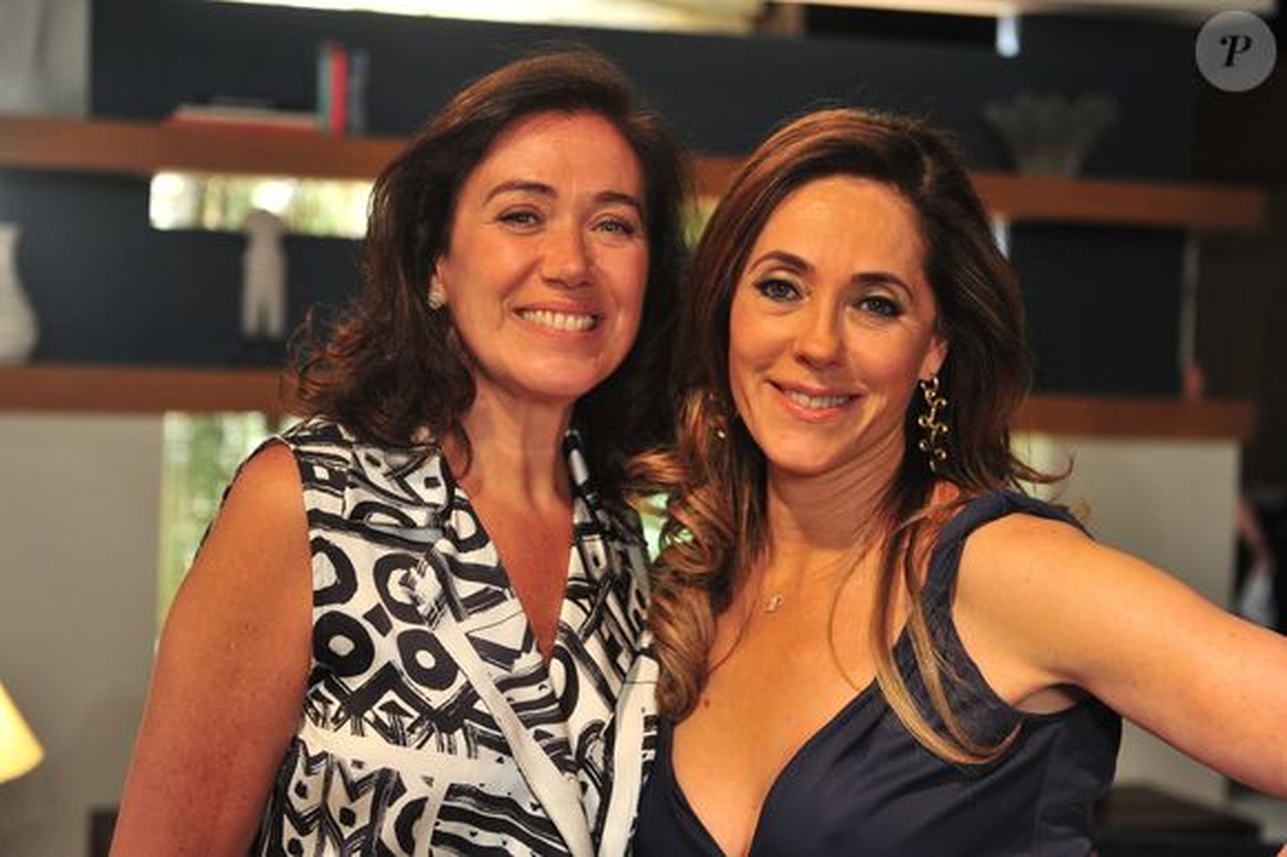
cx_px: 644
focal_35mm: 70
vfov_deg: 19.4
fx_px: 2501
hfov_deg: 28.9
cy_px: 428
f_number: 4
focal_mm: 70
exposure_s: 1/125
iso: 3200
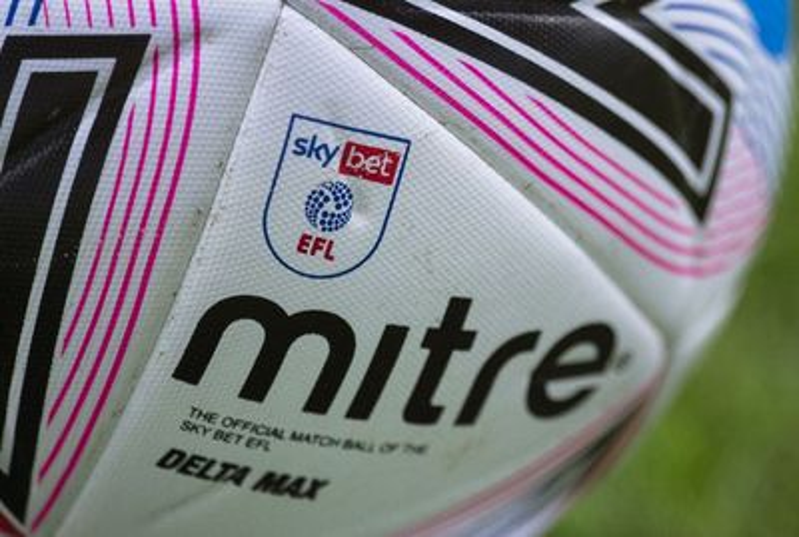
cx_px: 400
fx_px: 8901
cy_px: 268
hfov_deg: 5.1
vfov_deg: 3.5
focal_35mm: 400
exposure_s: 1/1000
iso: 2000
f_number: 2.8
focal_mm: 400
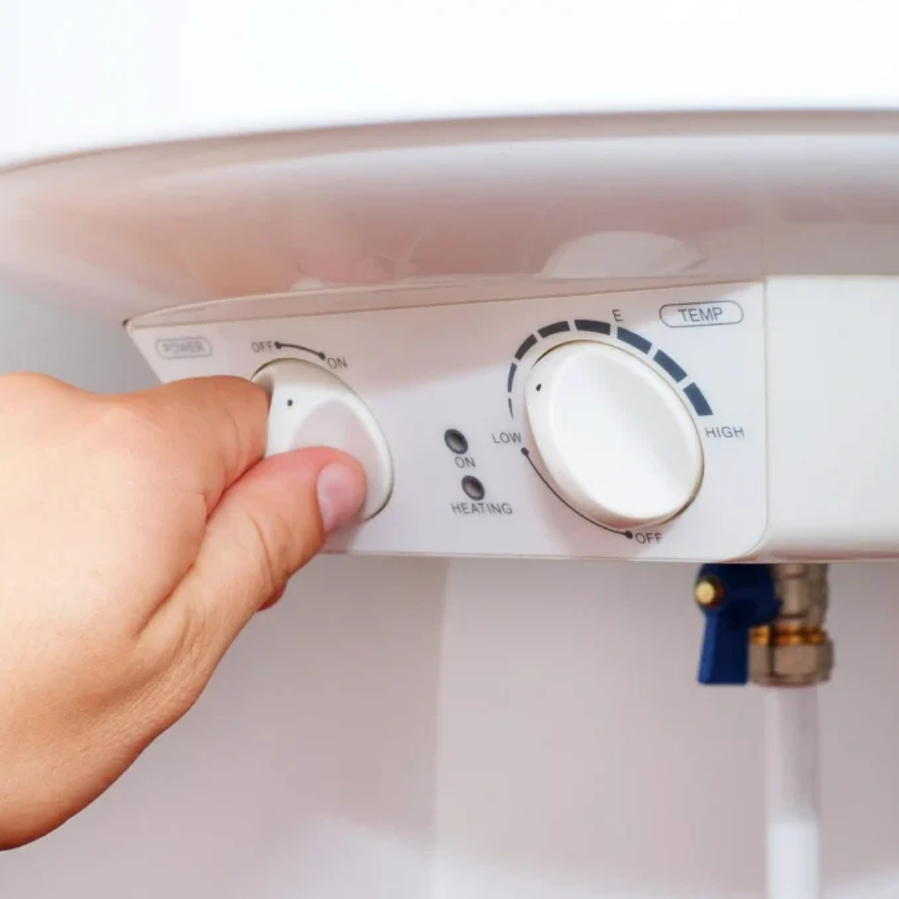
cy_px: 450
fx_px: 1998
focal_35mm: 68
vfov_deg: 25.4
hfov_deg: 25.3
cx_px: 403
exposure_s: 1/125
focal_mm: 35
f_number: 8
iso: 200
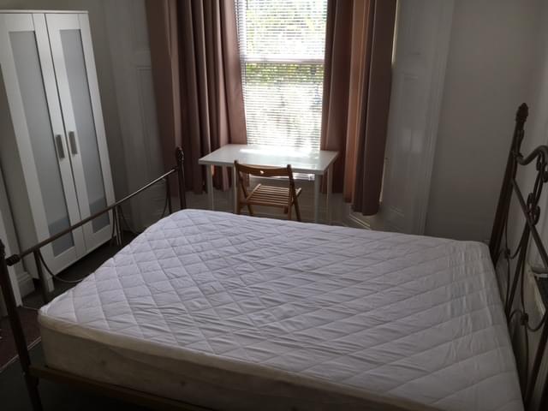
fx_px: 459
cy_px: 206
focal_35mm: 29
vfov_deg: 48.2
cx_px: 274
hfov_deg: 61.7
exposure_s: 1/193
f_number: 2.2
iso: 25
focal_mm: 4.15
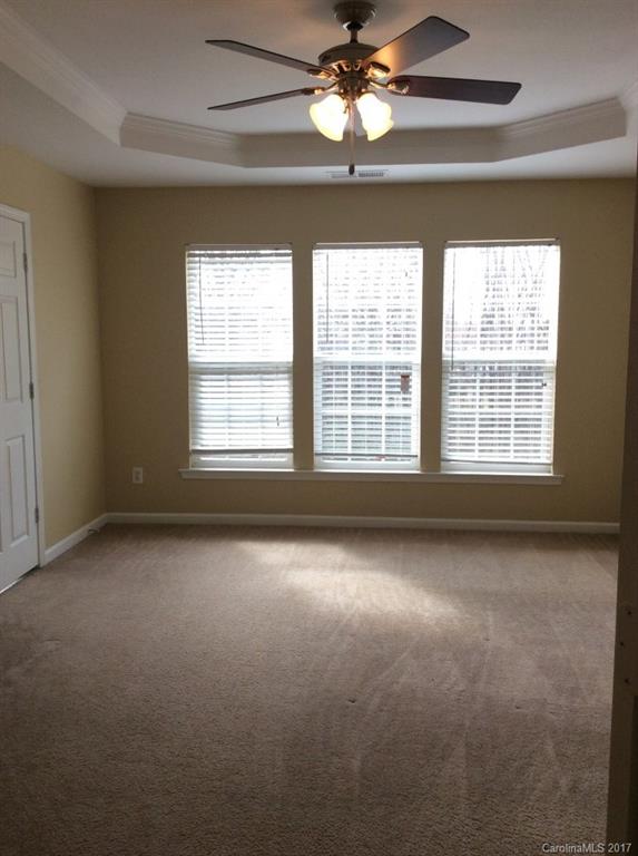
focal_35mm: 32
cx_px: 319
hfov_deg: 44.0
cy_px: 428
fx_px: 789
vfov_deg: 56.9
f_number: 2.4
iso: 50
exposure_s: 1/120
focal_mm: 3.3
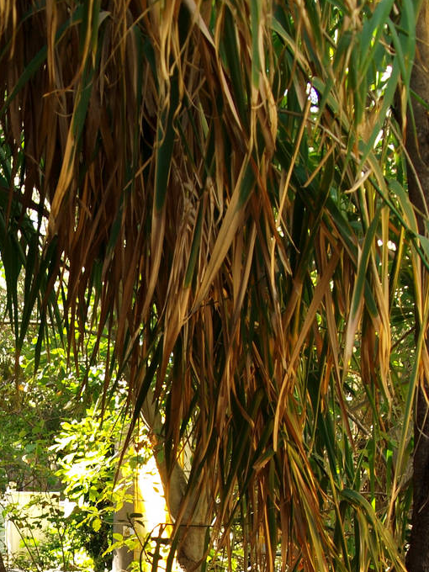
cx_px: -2
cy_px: 623
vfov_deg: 23.0
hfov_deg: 18.0
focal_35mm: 80
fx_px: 1322
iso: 160
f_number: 5.6
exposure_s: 1/20
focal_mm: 17
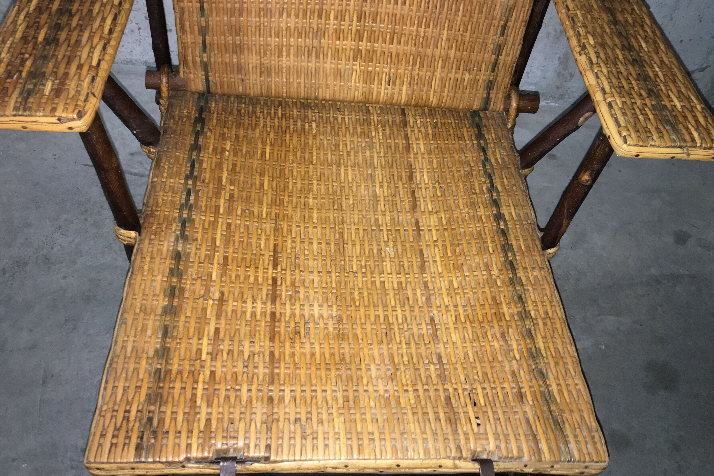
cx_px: 354
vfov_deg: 42.3
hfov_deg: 60.3
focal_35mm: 31
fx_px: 615
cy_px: 219
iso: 160
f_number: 2.2
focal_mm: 4.15
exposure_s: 1/17
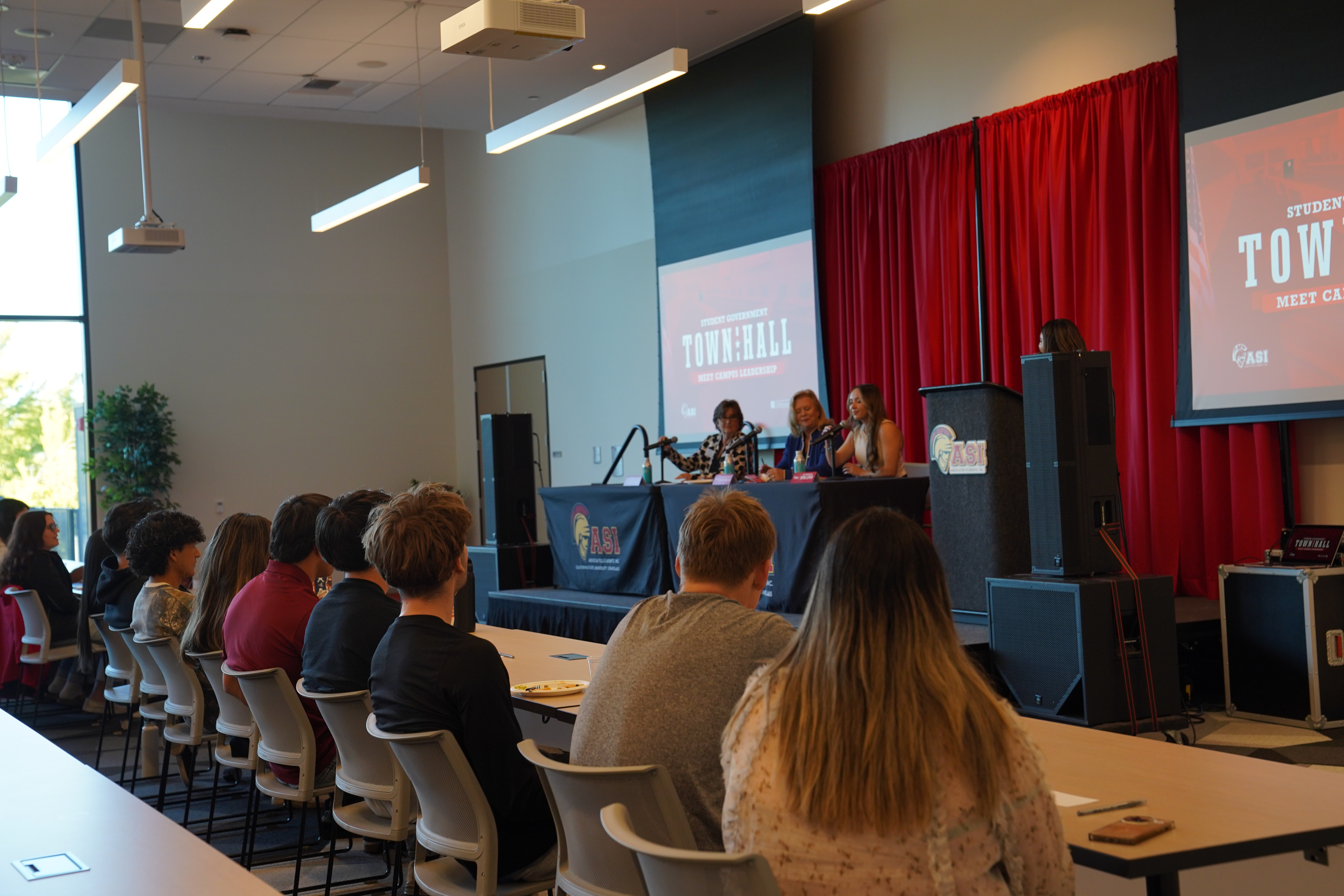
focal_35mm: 48
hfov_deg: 41.1
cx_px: 672
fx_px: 1792
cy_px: 448
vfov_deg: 28.1
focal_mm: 48
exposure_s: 1/160
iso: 800
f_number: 4.5
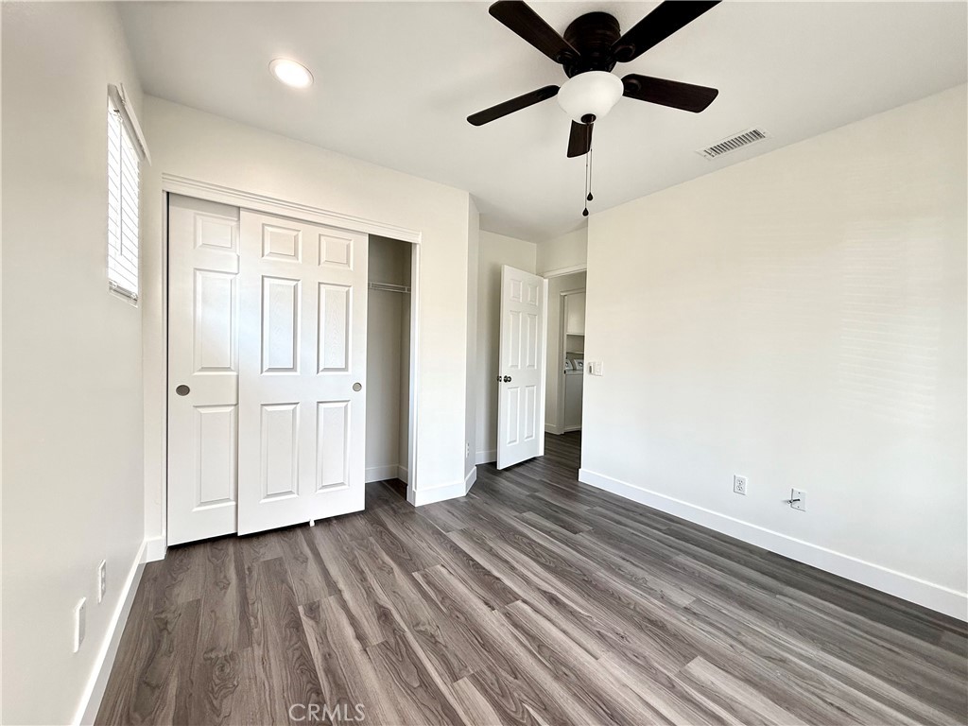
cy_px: 363
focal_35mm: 14
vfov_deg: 85.7
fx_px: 391
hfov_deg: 102.1
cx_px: 484
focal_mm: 2.22
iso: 80
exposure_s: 1/120
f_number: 2.2
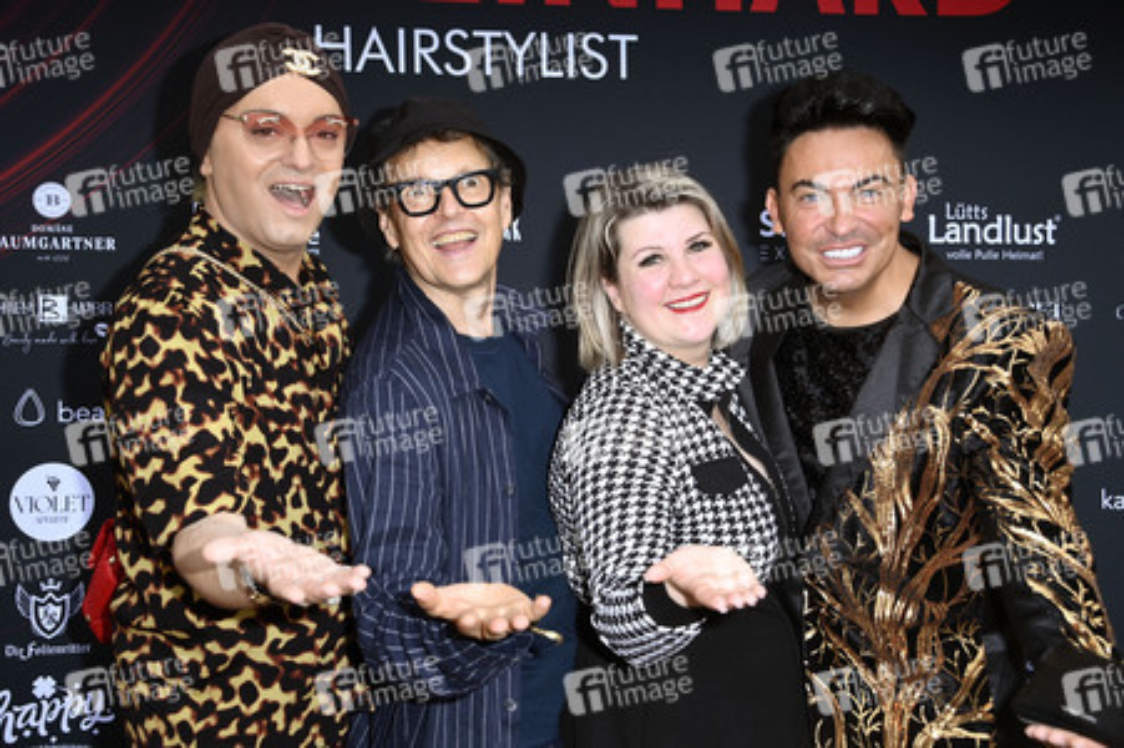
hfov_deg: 39.6
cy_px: 374
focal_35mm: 50
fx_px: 1560
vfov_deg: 27.0
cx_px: 562
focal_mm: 50
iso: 320
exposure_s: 1/200
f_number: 5.6
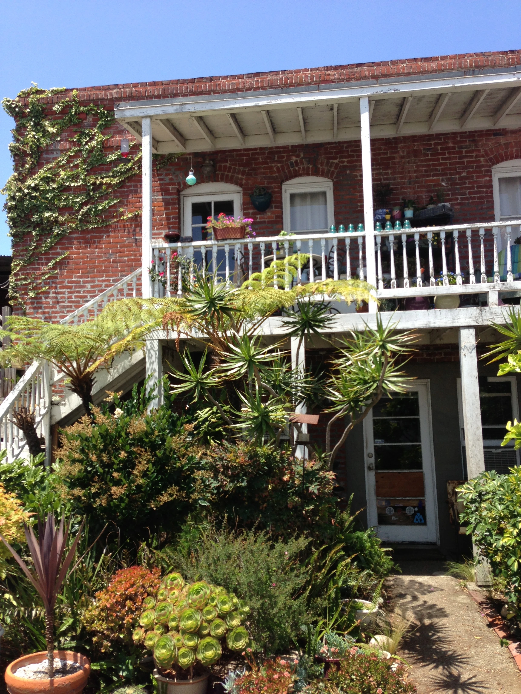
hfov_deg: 42.9
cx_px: 260
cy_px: 347
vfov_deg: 55.4
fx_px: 662
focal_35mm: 33
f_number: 2.4
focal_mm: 4.13
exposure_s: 1/742
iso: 50
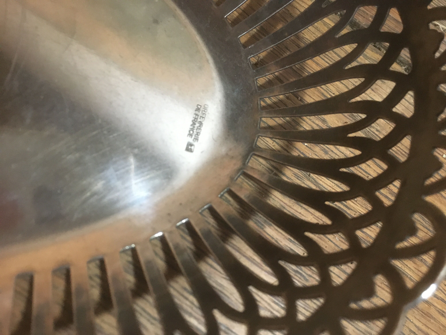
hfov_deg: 61.7
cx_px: 223
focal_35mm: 29
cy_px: 168
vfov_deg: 48.2
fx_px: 374
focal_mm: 4.15
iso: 250
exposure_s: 1/17
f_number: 2.2
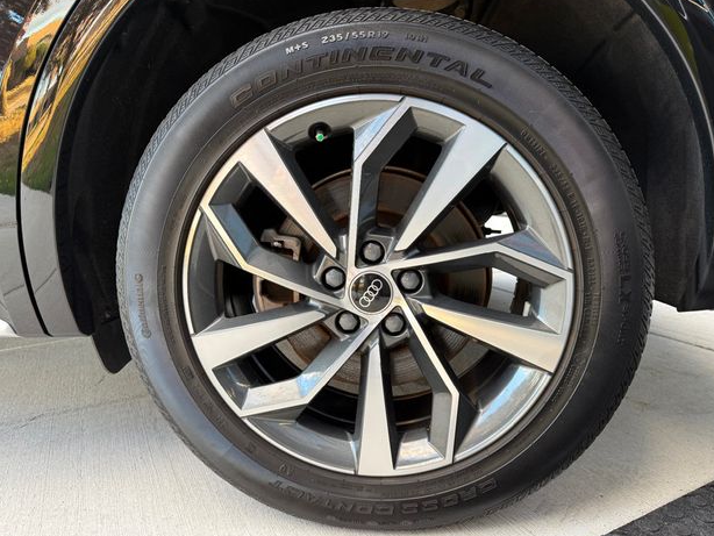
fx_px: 516
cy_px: 265
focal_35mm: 25
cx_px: 352
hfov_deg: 69.4
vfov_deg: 54.9
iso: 160
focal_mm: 6.76
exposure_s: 1/121
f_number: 1.78
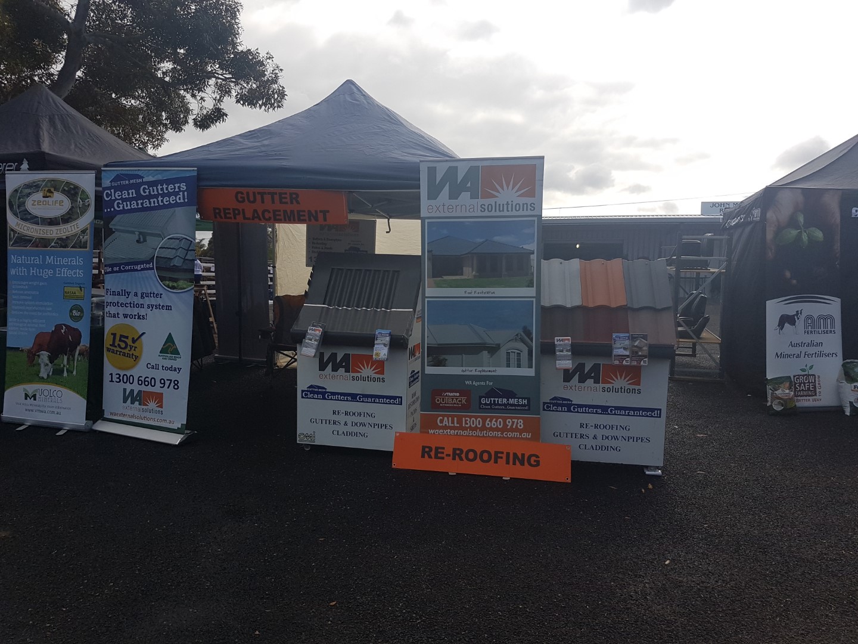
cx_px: 429
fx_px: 644
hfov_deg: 67.3
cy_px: 322
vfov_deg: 53.1
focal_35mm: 26
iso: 40
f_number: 1.7
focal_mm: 4.2
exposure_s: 1/2888
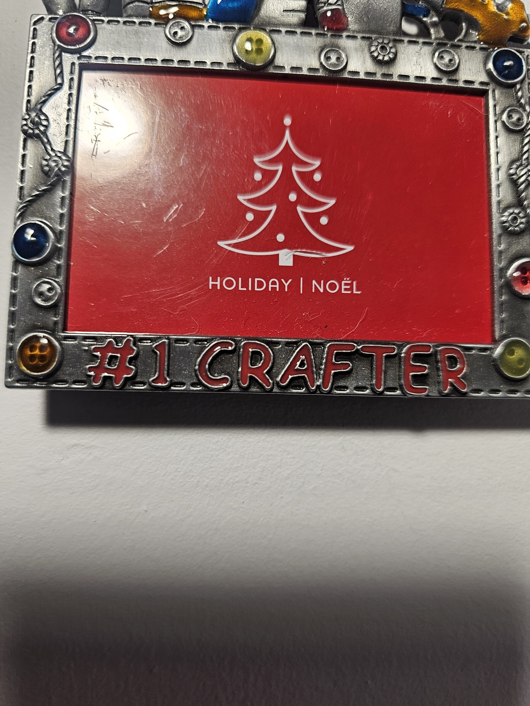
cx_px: 265
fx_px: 470
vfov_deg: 73.9
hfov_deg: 58.9
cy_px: 353
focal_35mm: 23
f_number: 1.7
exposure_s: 1/120
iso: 40
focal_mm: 6.3
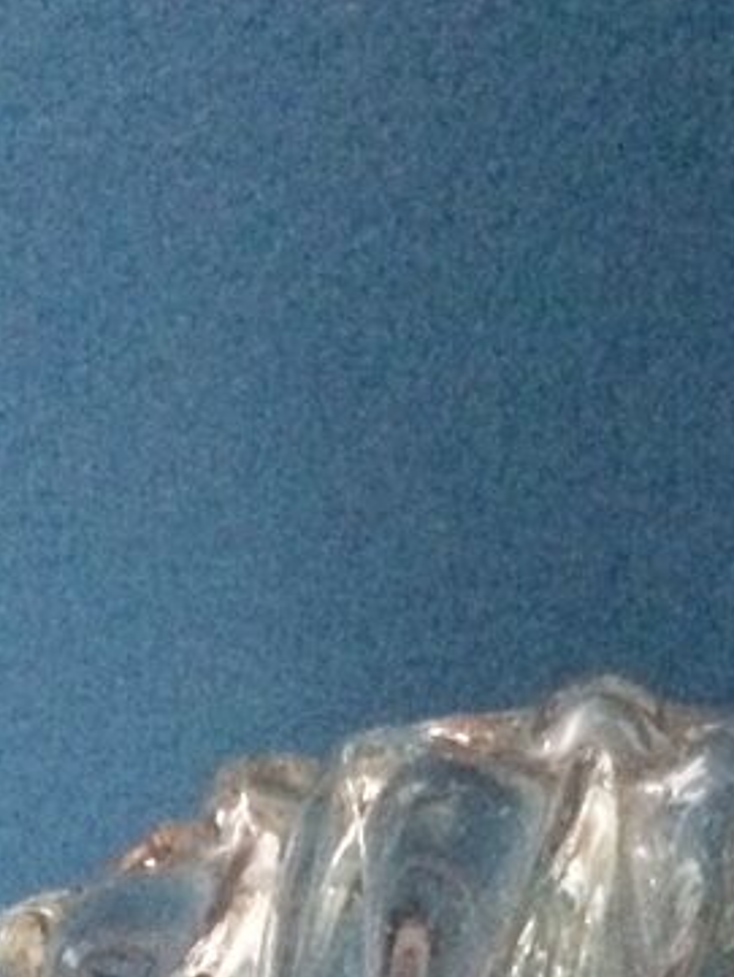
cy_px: 1854
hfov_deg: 11.3
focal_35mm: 131
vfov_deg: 13.3
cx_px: 485
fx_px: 3701
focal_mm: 4.15
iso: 640
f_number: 2.2
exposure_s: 1/17
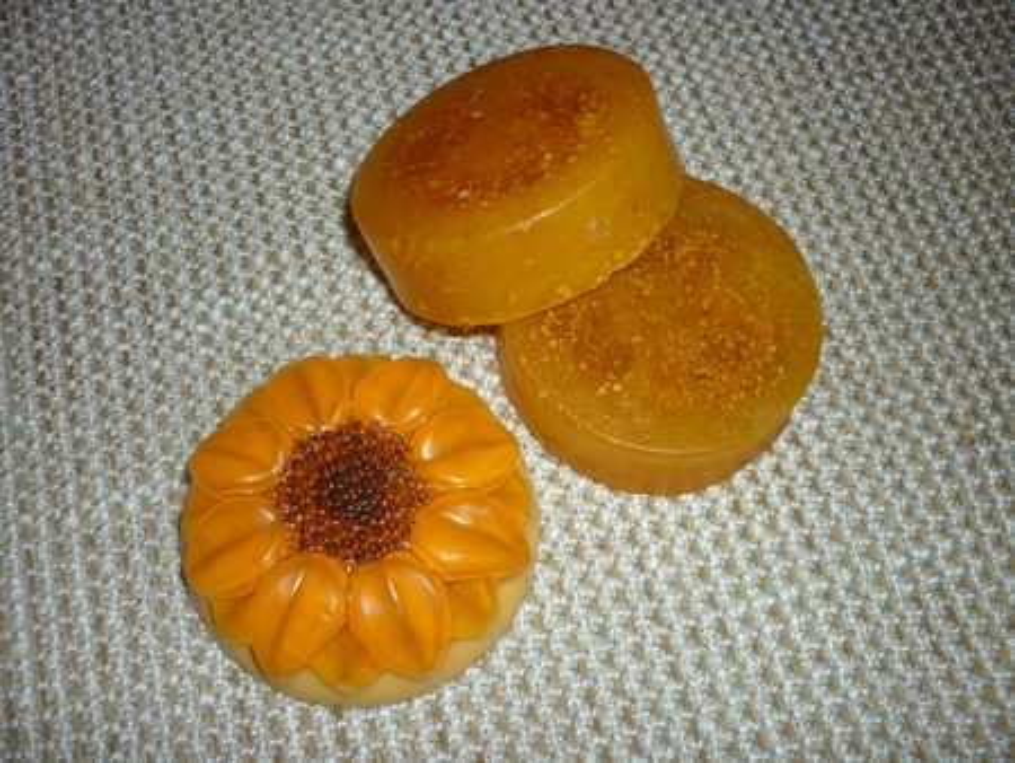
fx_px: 968
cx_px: 508
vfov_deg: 43.0
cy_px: 382
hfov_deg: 55.3
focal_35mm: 33
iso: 80
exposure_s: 1/30
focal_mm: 5.5
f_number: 2.8
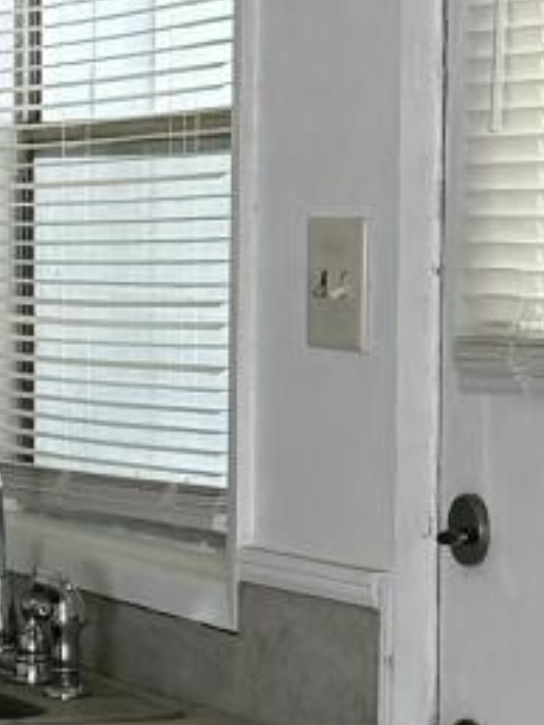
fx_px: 3915
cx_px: -688
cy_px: 652
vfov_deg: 10.5
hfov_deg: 7.5
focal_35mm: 187
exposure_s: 1/93
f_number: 1.78
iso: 200
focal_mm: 6.76
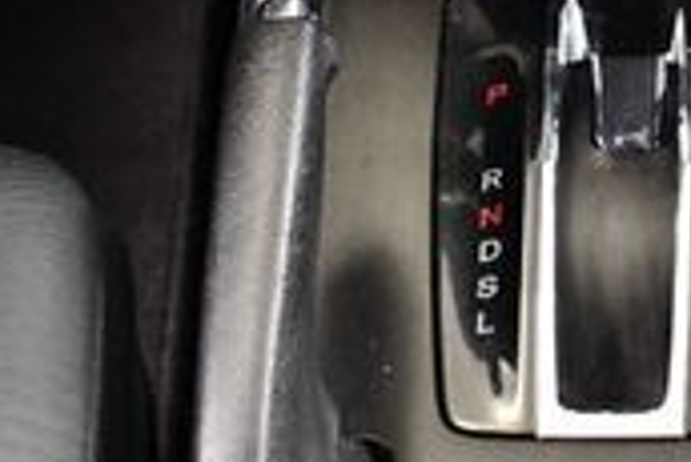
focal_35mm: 134
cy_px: 96
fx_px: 2574
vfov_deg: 10.2
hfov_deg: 15.1
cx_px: 623
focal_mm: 18
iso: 4000
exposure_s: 1/60
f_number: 3.5
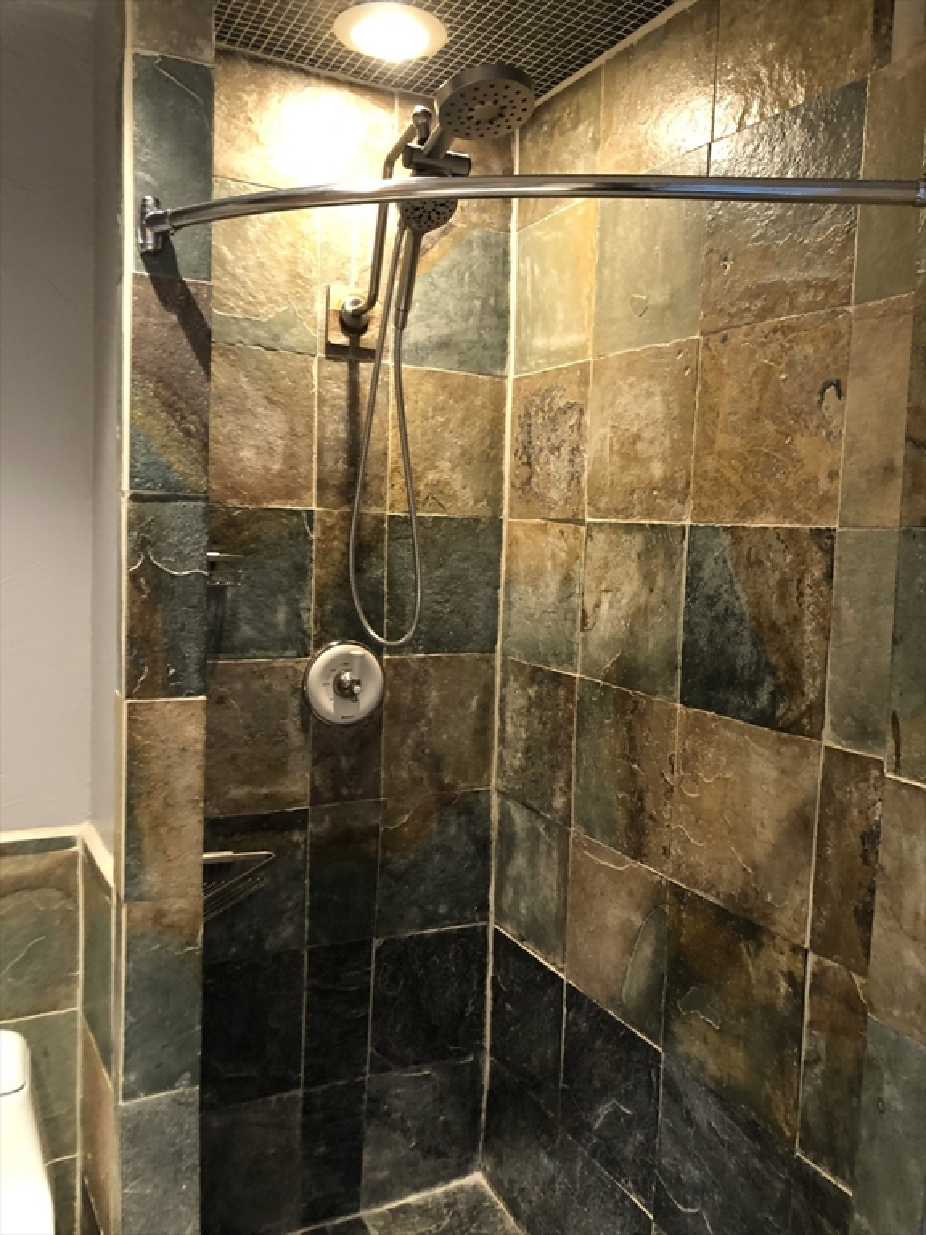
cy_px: 618
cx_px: 463
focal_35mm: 28
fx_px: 999
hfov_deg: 49.7
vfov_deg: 63.4
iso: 100
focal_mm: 3.99
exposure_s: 1/9
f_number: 1.8
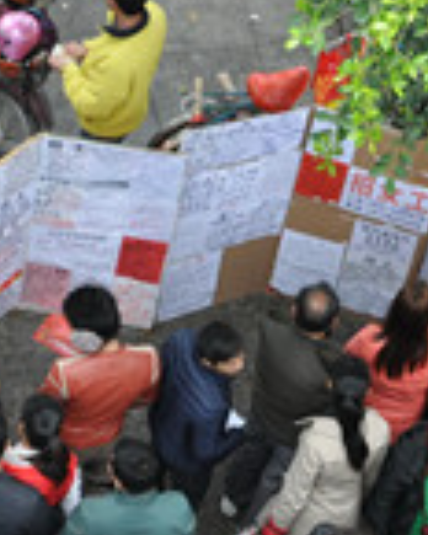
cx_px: 125
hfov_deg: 8.0
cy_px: 439
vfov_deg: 9.9
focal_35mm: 194
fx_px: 3072
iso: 1250
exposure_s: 1/320
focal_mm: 40
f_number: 9
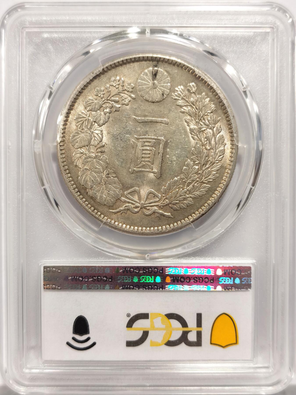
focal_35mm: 54
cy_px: 198
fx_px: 616
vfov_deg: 35.5
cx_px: 148
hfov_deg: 27.0
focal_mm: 5.56
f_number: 16
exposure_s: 1/100
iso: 100
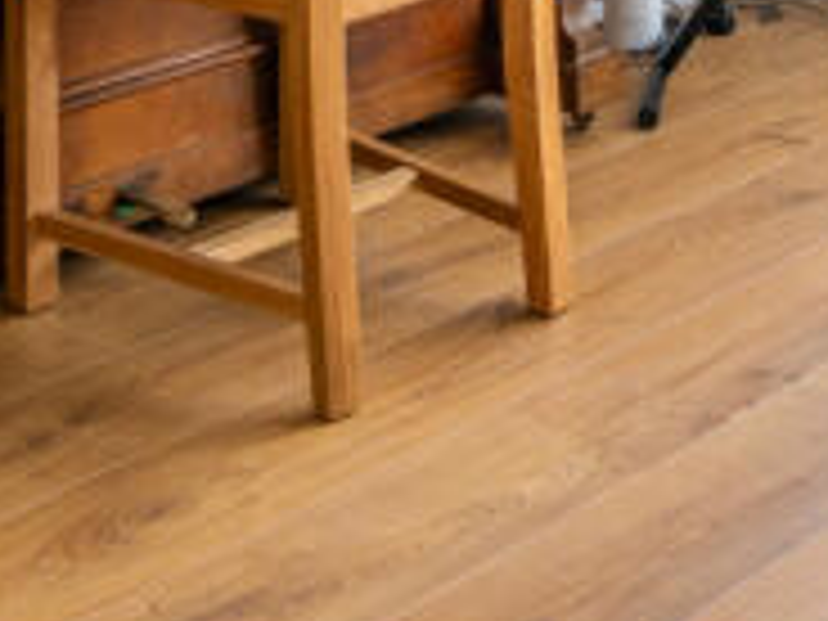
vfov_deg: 13.5
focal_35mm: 91
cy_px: -691
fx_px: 2177
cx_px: 963
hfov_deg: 20.3
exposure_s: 1/20
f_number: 11
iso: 400
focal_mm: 17
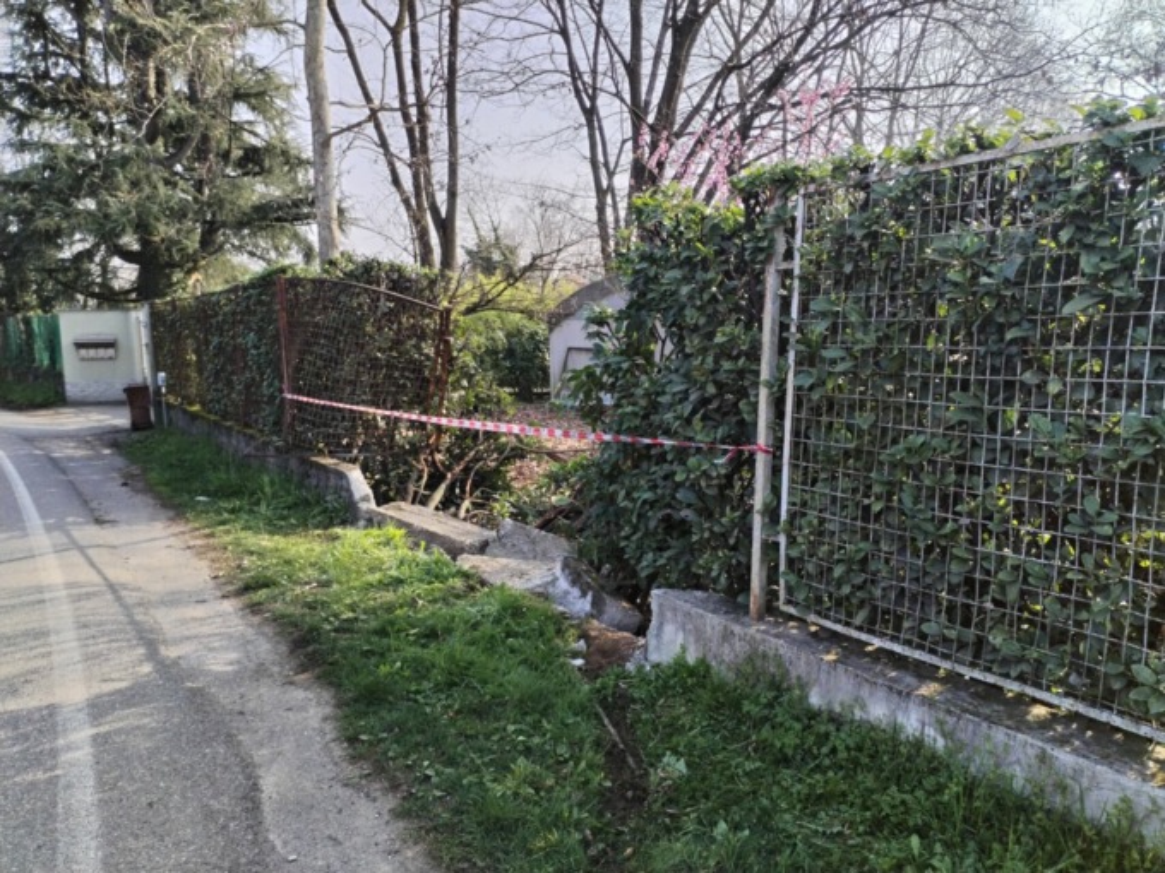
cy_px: 436
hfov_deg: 61.7
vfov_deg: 48.2
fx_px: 976
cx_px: 582
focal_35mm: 29
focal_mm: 4.75
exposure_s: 1/544
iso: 100
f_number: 1.8
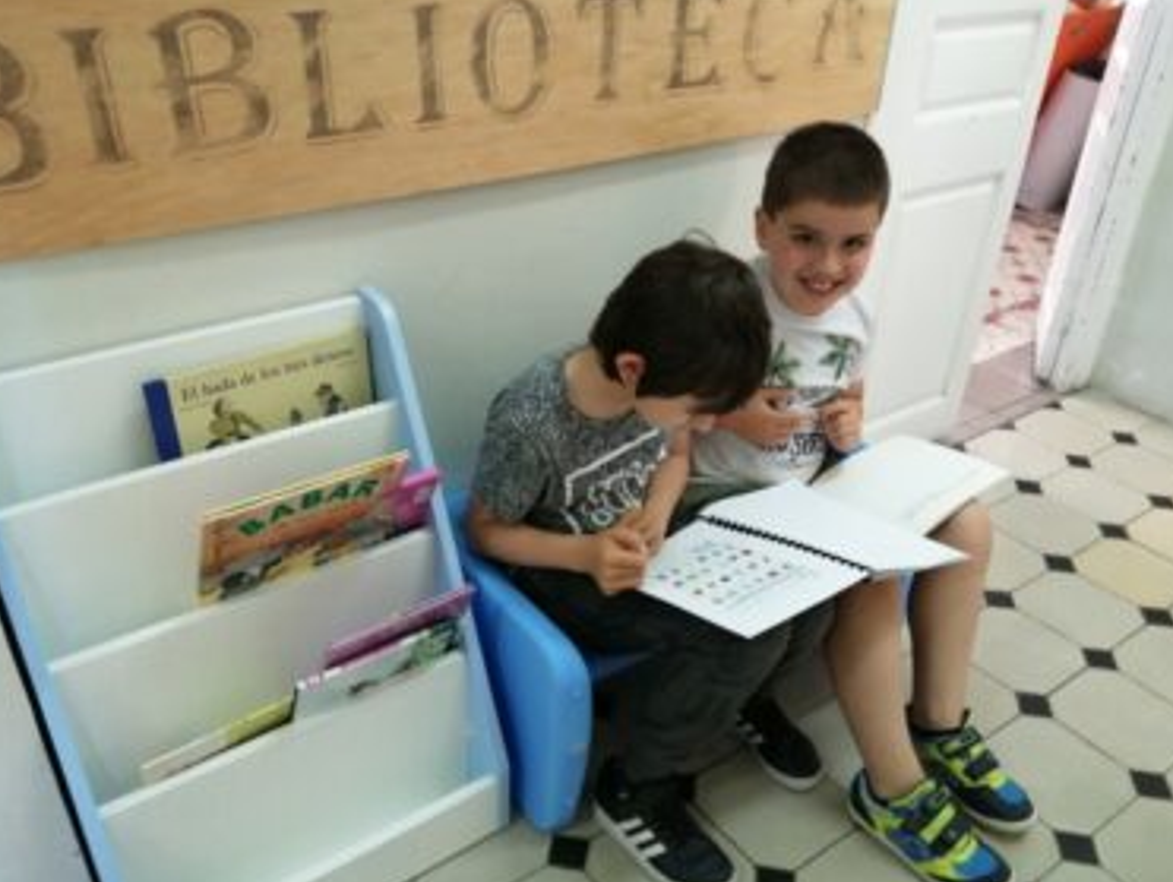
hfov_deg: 63.4
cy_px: 458
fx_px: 950
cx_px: 560
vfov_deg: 49.8
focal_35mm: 28
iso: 320
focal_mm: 3.46
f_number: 1.8
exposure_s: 1/33.3
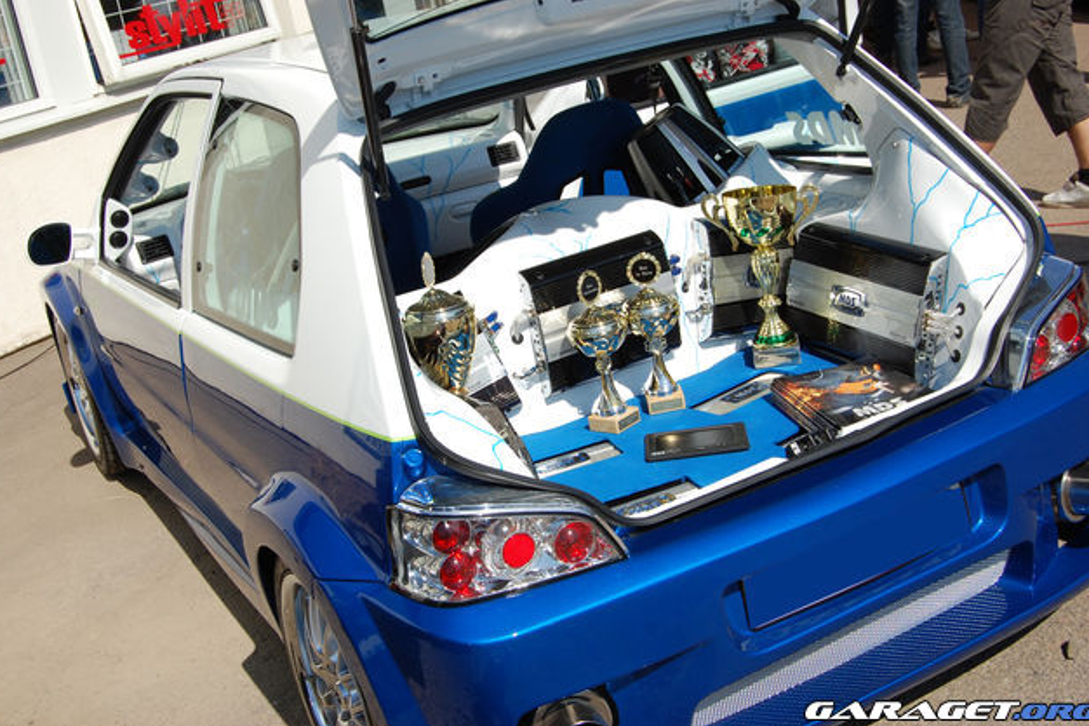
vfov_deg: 29.2
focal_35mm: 46
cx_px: 546
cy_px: 357
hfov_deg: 42.8
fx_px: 1391
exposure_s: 1/400
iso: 200
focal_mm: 30
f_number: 10
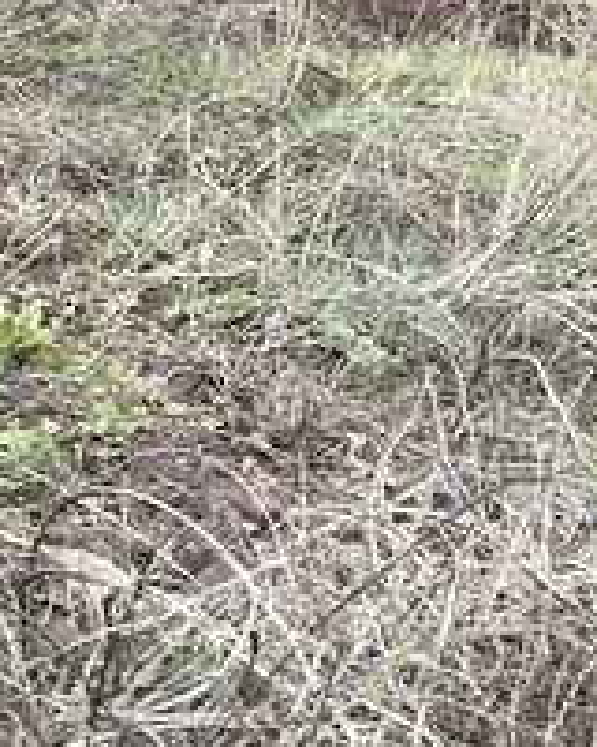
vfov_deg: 10.2
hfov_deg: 8.0
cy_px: -93
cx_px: 1060
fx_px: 4108
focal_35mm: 186
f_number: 2.8
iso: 250
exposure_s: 1/50
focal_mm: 6.6
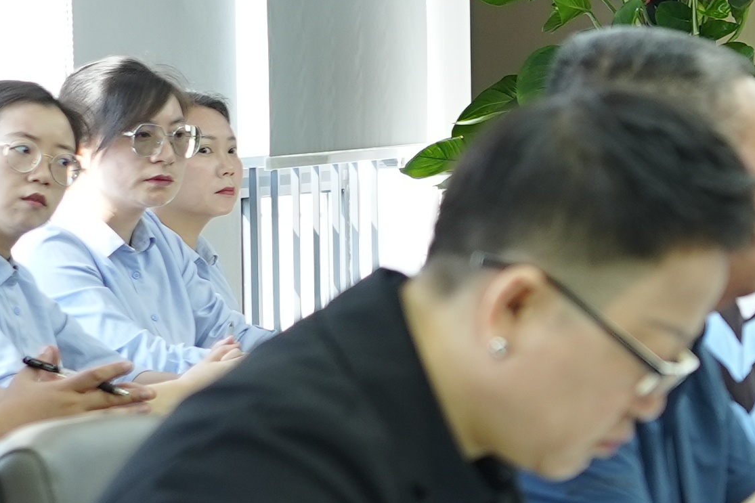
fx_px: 4613
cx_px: 2025
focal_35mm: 220
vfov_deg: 6.2
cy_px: 201
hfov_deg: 8.3
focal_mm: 35
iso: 200
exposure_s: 1/100
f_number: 2.8
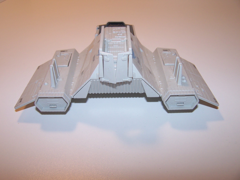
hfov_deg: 49.0
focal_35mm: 38
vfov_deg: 37.7
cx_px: 120
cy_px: 90
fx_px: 263
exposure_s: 1/60
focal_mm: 6.3
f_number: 2.8
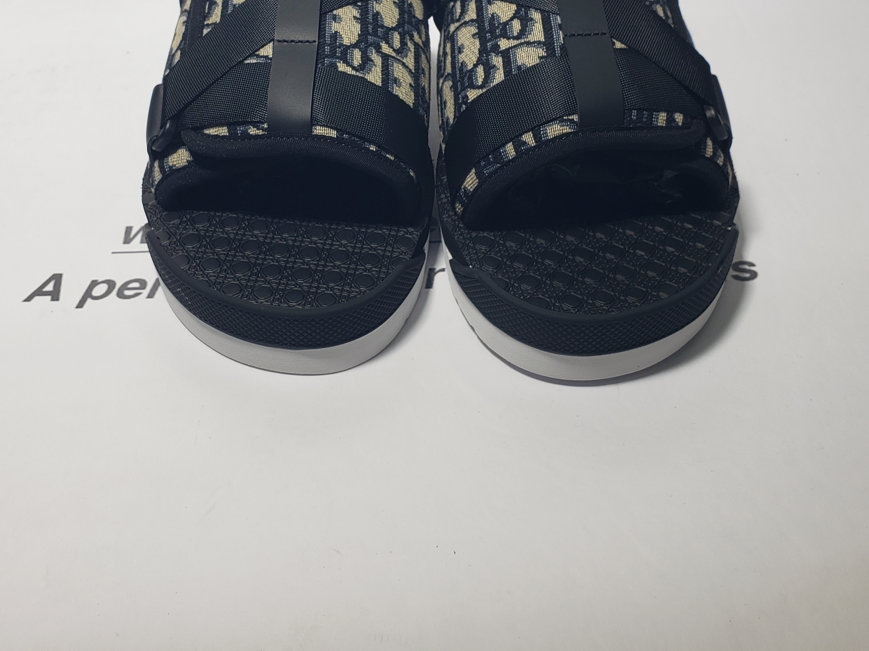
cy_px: 182
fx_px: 954
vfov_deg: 37.0
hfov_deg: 48.9
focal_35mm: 38
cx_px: 382
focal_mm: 4.3
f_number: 2.4
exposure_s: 1/151
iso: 50
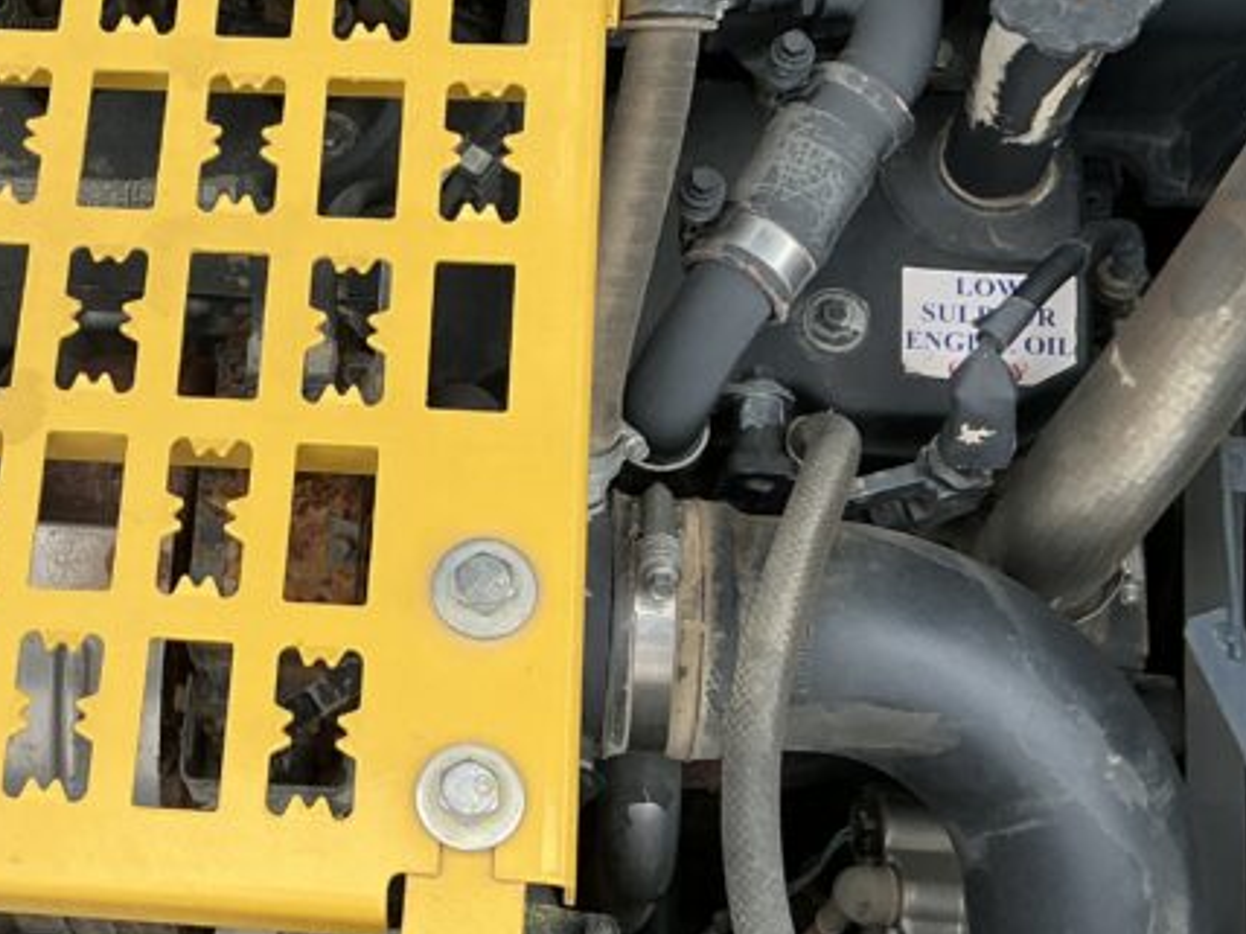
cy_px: 387
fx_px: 2412
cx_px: 239
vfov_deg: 21.9
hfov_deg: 28.3
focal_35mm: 67
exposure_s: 1/279
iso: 25
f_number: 1.8
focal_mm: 3
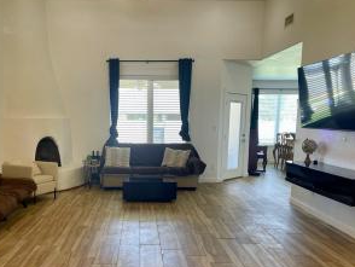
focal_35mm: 34
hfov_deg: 53.7
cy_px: 174
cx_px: 149
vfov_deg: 41.4
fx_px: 349
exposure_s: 1/60
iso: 80
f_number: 1.6
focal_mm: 5.1
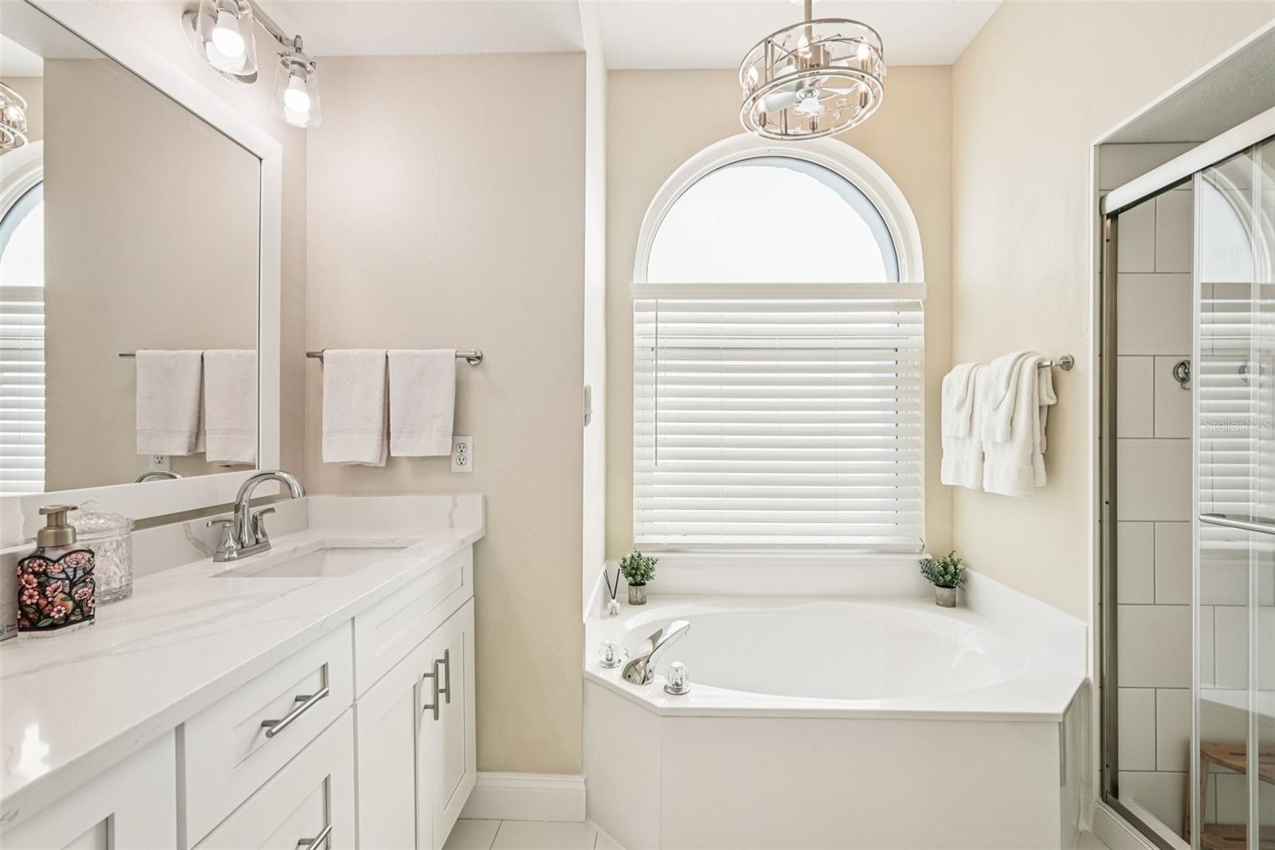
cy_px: 425
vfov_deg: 73.7
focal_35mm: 16
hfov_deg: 96.7
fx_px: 567
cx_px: 638
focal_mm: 16
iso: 400
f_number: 8
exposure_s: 1/200
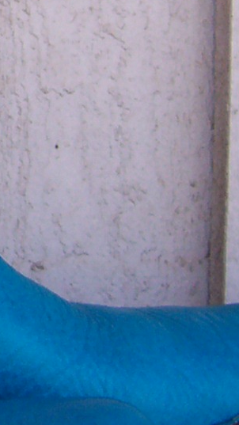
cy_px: -75
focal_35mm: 159
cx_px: -243
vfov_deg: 13.2
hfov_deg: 7.3
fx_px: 1792
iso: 80
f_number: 2.7
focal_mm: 5.6
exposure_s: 1/92.9
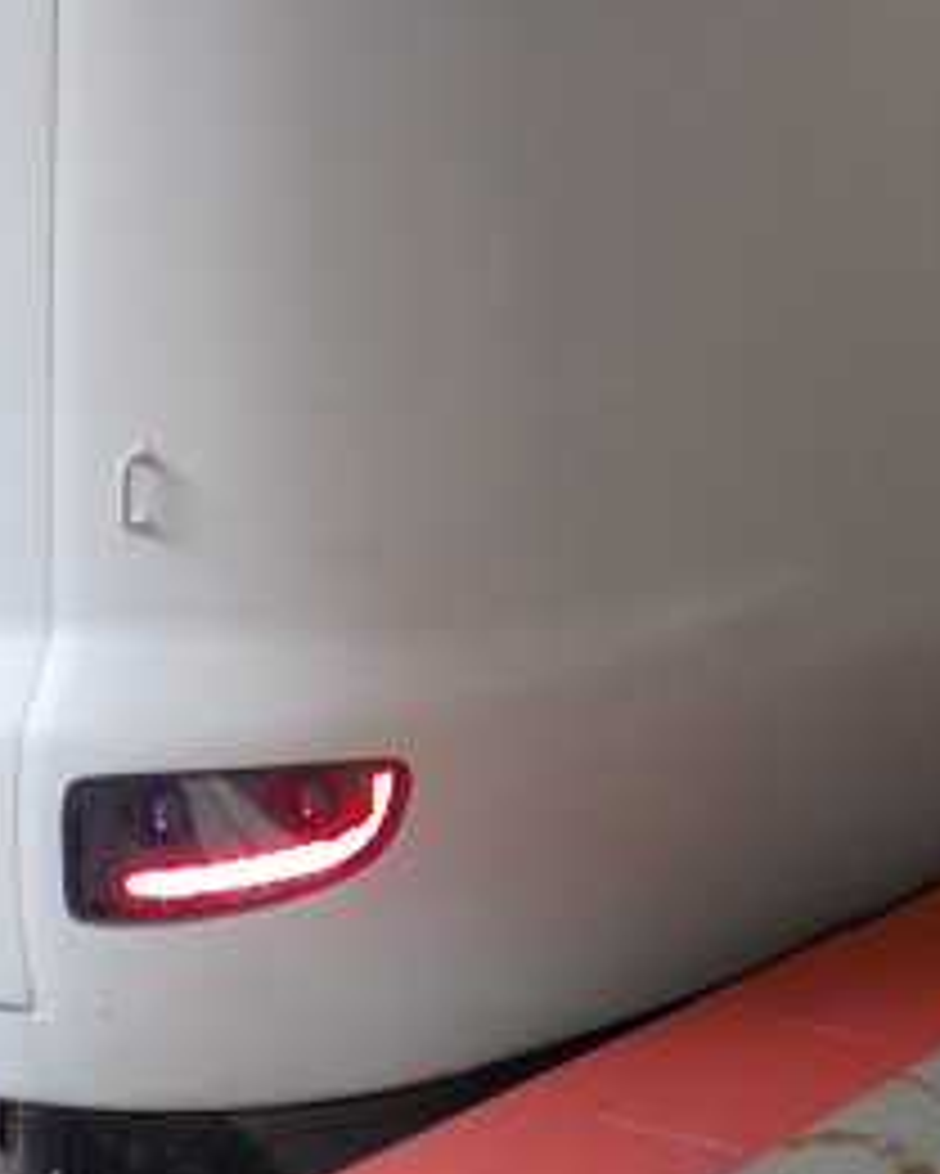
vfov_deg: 28.5
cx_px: 823
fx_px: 2259
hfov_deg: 23.0
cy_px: 241
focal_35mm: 65
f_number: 3.3
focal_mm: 4.1
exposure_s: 1/50
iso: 125
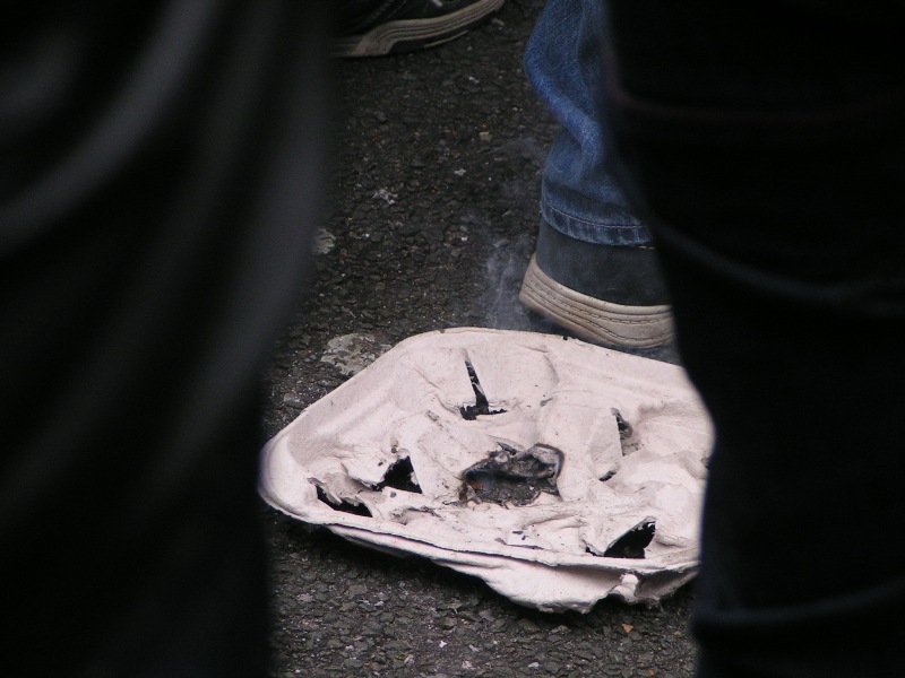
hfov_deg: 8.4
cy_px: 339
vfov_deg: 6.3
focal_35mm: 236
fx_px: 6170
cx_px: 452
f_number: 3.5
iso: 100
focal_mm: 36.1
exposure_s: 1/250
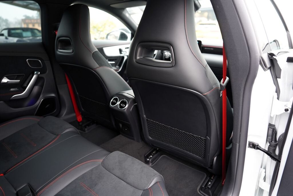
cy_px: 98
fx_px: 195
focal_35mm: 24
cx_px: 146
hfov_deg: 73.7
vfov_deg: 53.1
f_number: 2.8
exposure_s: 1/30
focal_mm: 24
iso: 400
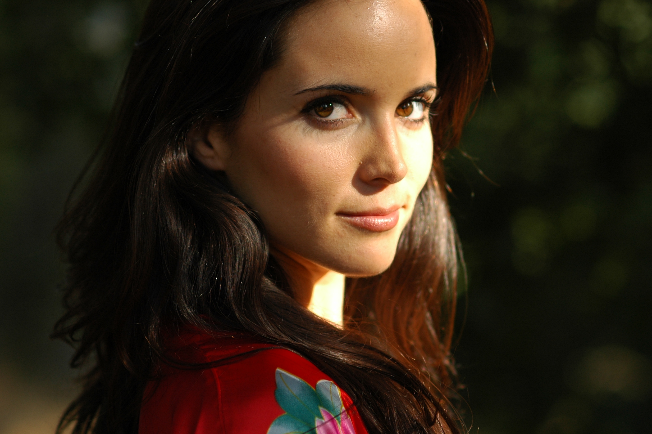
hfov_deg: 13.2
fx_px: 2816
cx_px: 388
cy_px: 234
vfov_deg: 8.8
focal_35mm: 156
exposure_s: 1/640
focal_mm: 85
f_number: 2.8
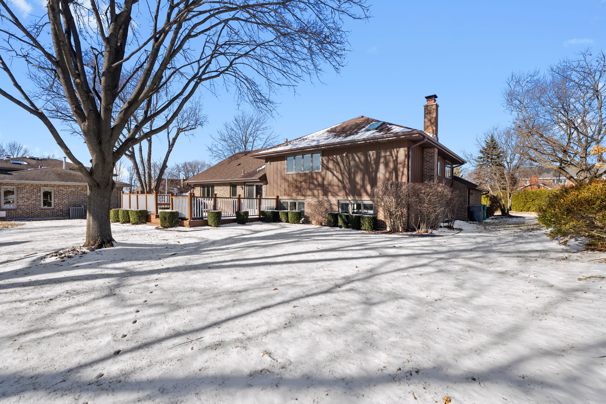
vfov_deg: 73.8
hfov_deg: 96.7
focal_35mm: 16
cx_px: 303
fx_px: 269
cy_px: 202
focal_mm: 16
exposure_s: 1/160
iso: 80
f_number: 10
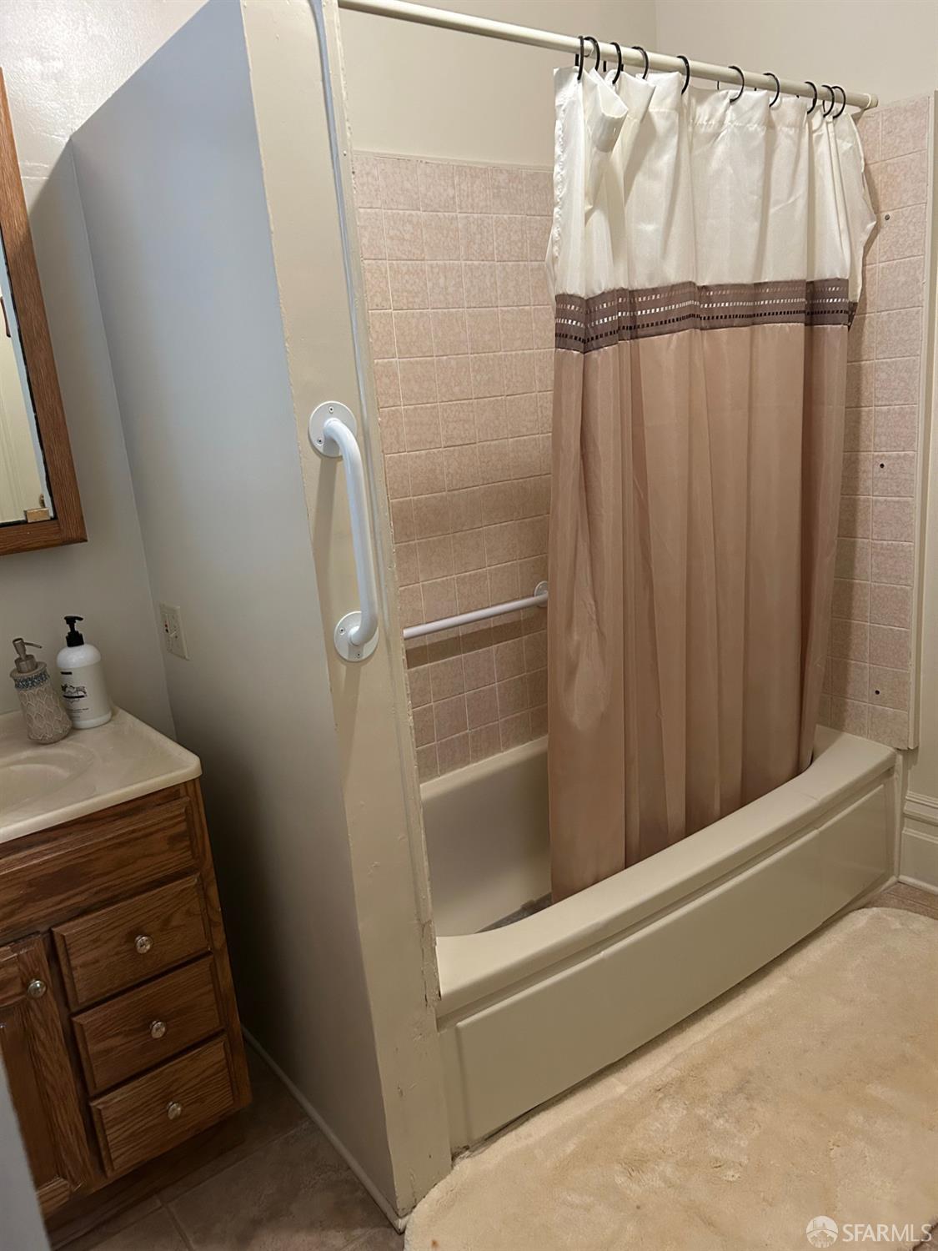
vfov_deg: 67.3
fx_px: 939
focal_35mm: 26
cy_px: 626
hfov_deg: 53.1
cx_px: 469
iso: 400
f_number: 1.5
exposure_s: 1/60
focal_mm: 5.7
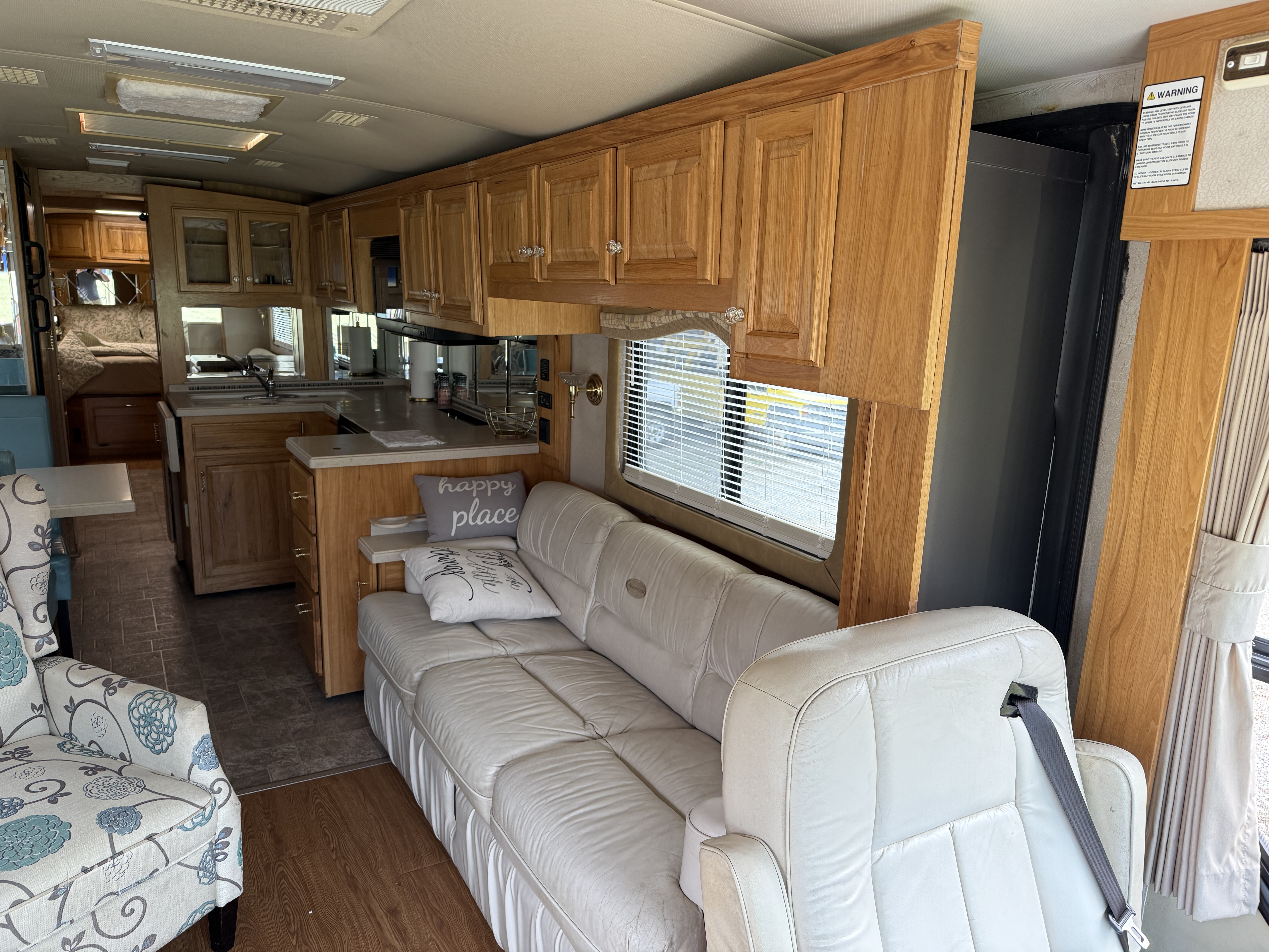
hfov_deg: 71.6
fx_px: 880
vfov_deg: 56.8
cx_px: 634
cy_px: 476
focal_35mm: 24
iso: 160
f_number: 1.78
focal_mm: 6.76
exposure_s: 1/121
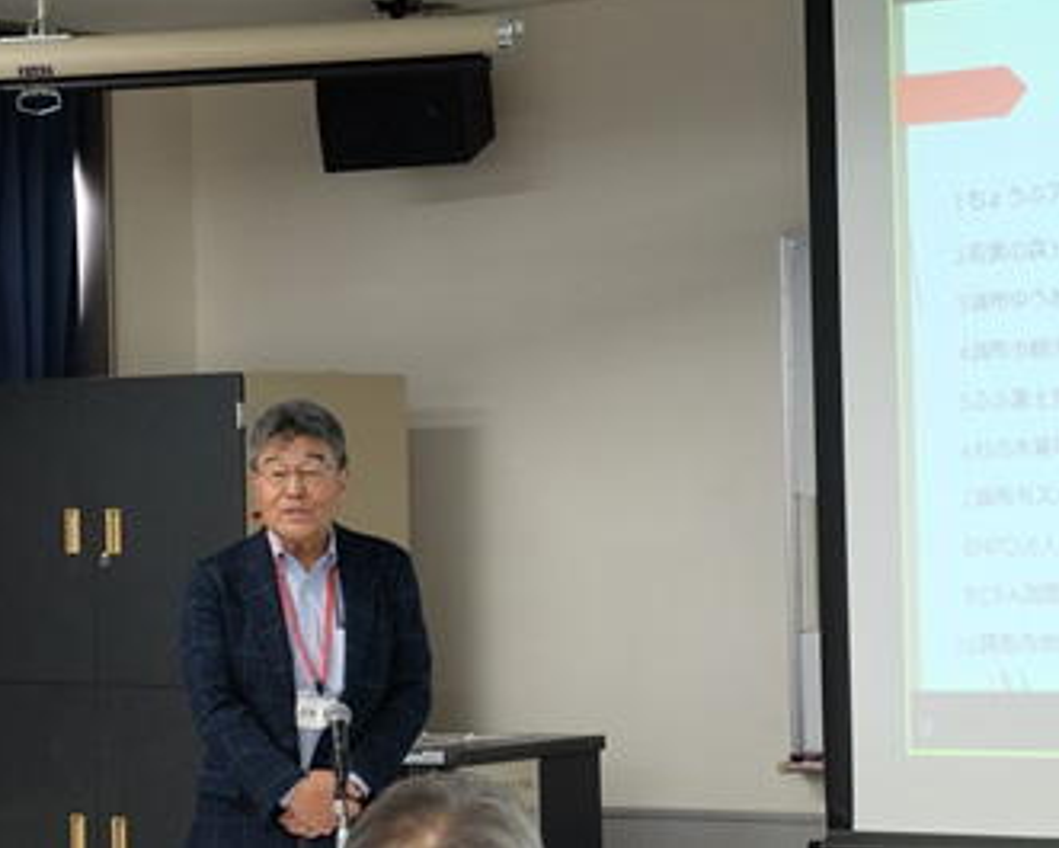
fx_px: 2602
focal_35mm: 83
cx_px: 422
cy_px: 422
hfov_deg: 23.0
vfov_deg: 18.5
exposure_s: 1/52
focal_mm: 48.4
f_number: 4
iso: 1000
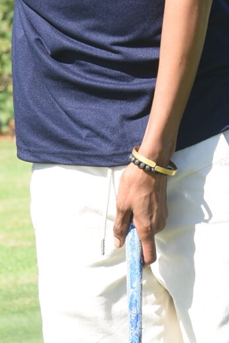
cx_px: 159
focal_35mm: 768
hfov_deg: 1.8
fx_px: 7318
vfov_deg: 2.7
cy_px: 156
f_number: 9
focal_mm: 116
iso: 100
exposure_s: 1/100
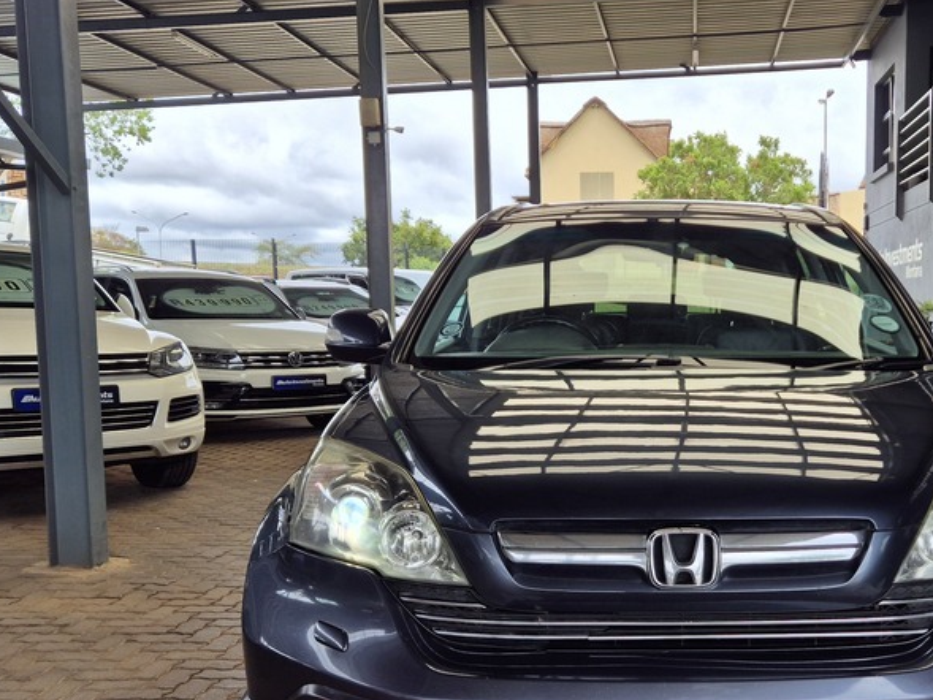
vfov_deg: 35.9
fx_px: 1078
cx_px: 664
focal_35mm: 40
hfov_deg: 45.6
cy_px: 396
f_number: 1.8
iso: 25
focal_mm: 5.4
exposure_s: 1/694
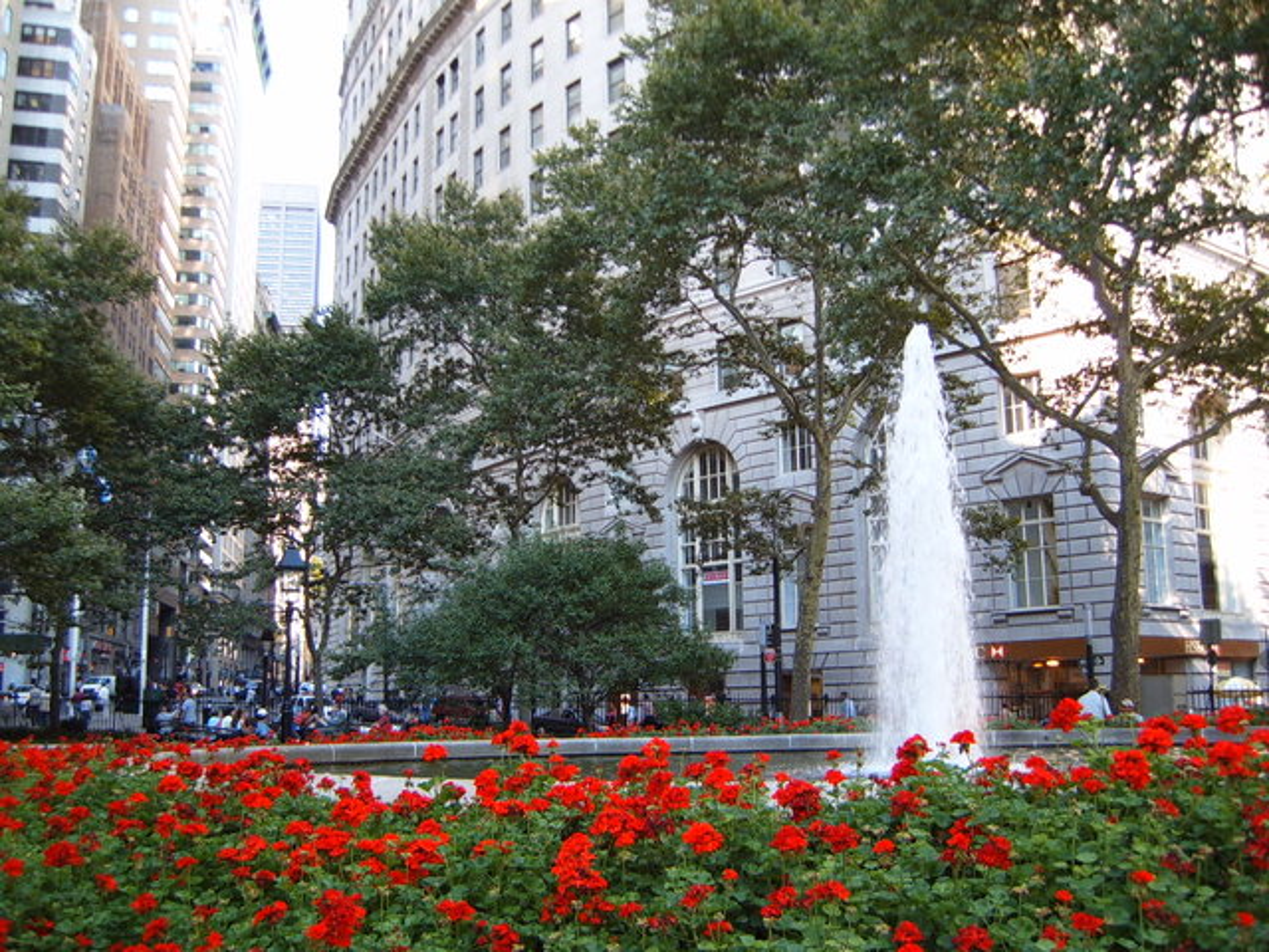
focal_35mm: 37
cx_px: 634
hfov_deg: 50.1
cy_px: 476
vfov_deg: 38.7
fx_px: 1356
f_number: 2.9
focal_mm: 6.2
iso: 63
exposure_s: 1/90
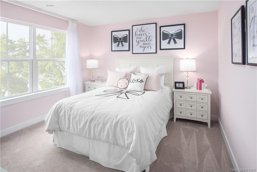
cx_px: 128
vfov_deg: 64.6
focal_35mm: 19
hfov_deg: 86.9
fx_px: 136
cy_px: 86
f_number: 8
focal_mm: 19
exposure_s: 1/250
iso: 200
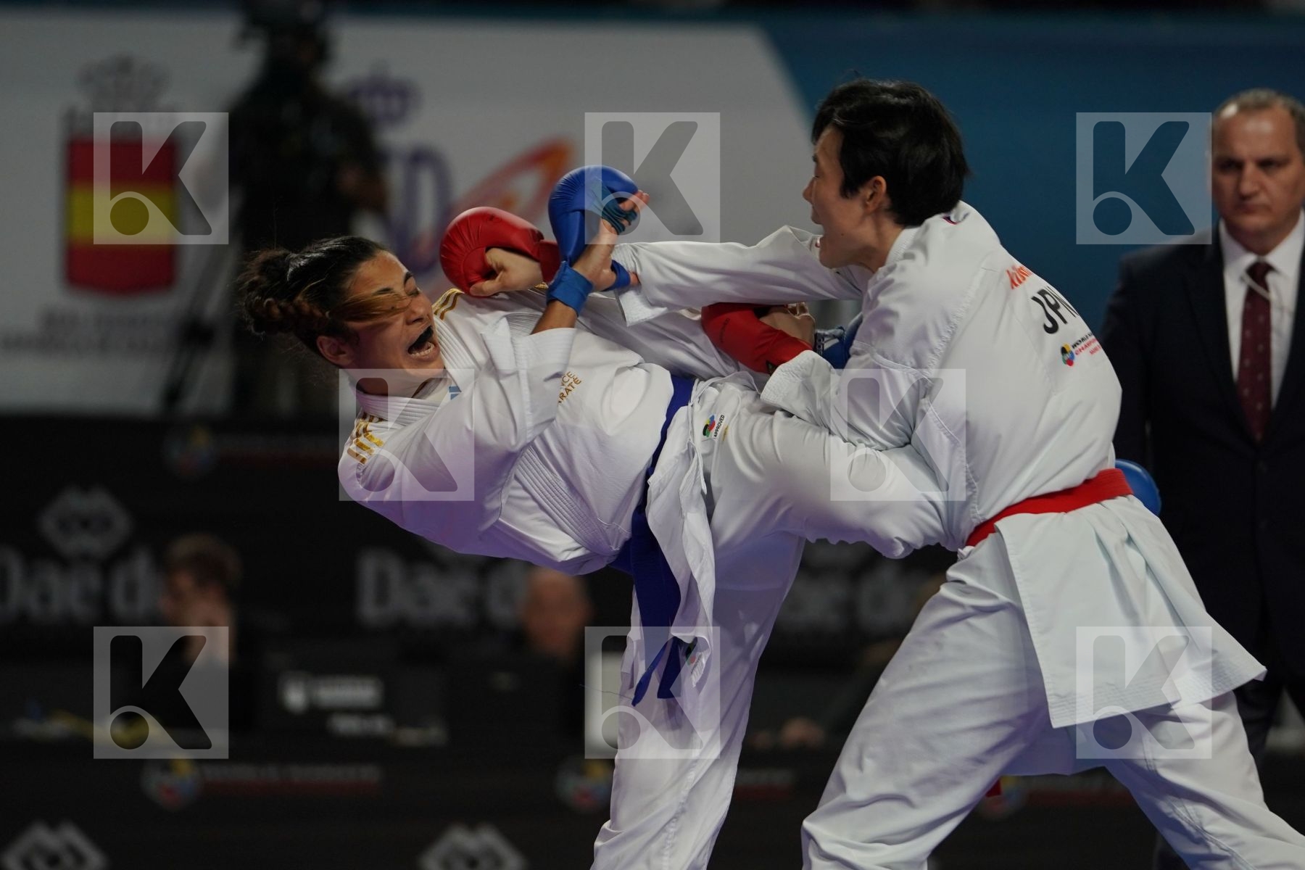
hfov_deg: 6.9
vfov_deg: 4.6
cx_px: 652
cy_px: 435
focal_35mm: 297
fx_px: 10765
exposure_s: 1/1000
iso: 800
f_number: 2.8
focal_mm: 198
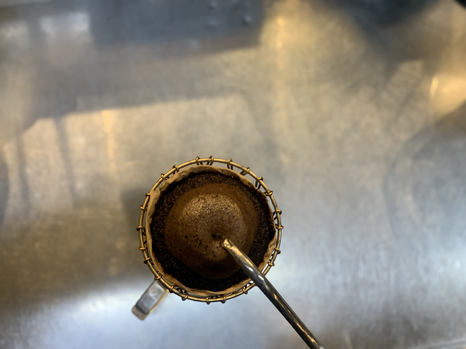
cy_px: 174
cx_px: 233
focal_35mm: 52
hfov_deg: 36.8
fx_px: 700
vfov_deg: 28.0
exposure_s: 1/50
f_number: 2.4
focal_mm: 6
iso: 125
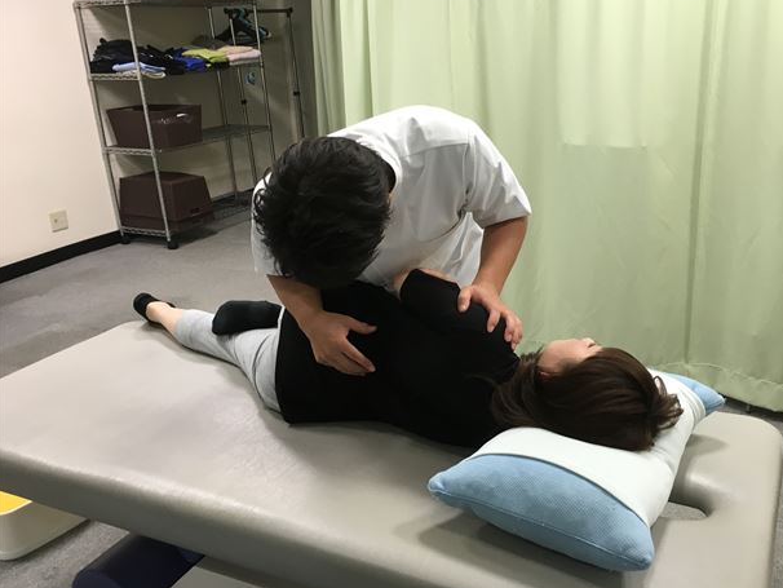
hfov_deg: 55.2
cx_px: 442
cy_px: 293
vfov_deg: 43.0
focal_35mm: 33
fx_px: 747
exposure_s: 1/30
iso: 64
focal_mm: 4.15
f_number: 2.2
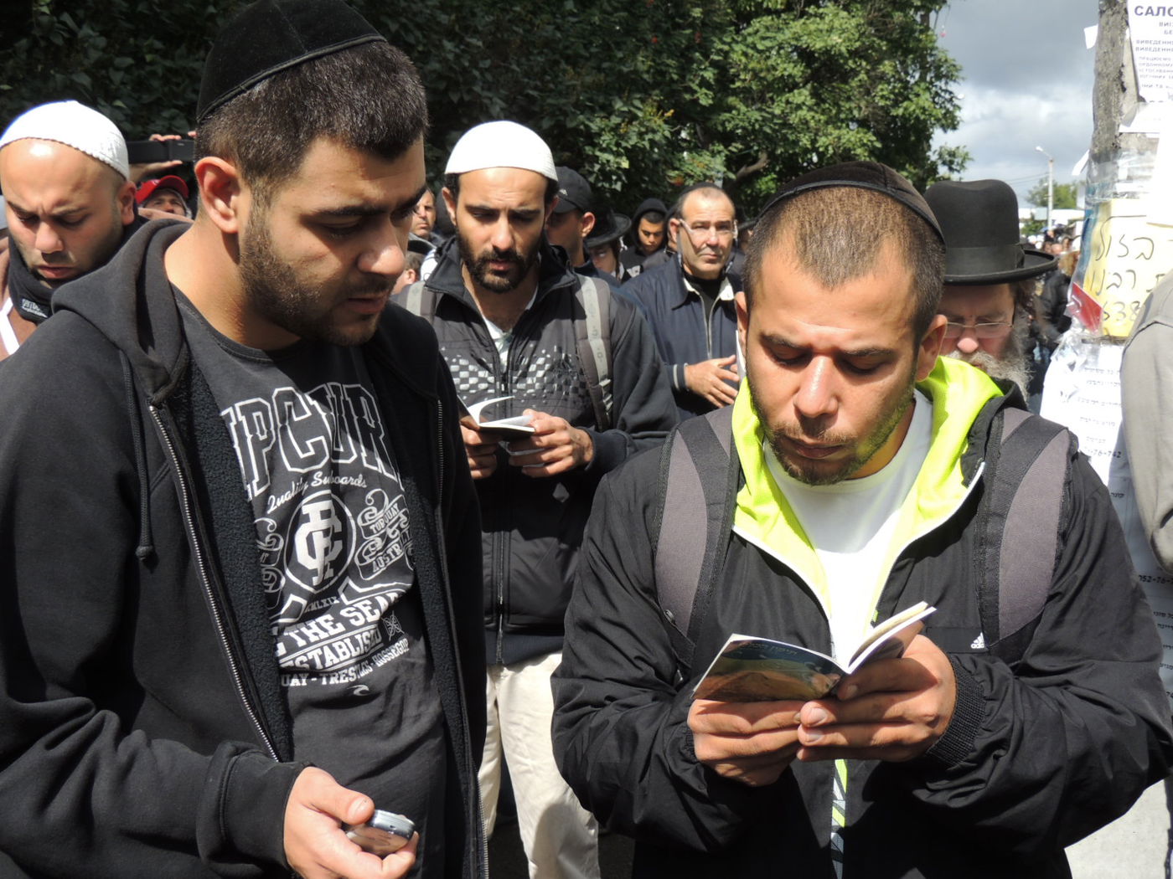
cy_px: 440
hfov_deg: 46.8
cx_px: 586
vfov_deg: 36.0
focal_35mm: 40
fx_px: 1355
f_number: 3.3
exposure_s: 1/800
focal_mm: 7.1
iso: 100
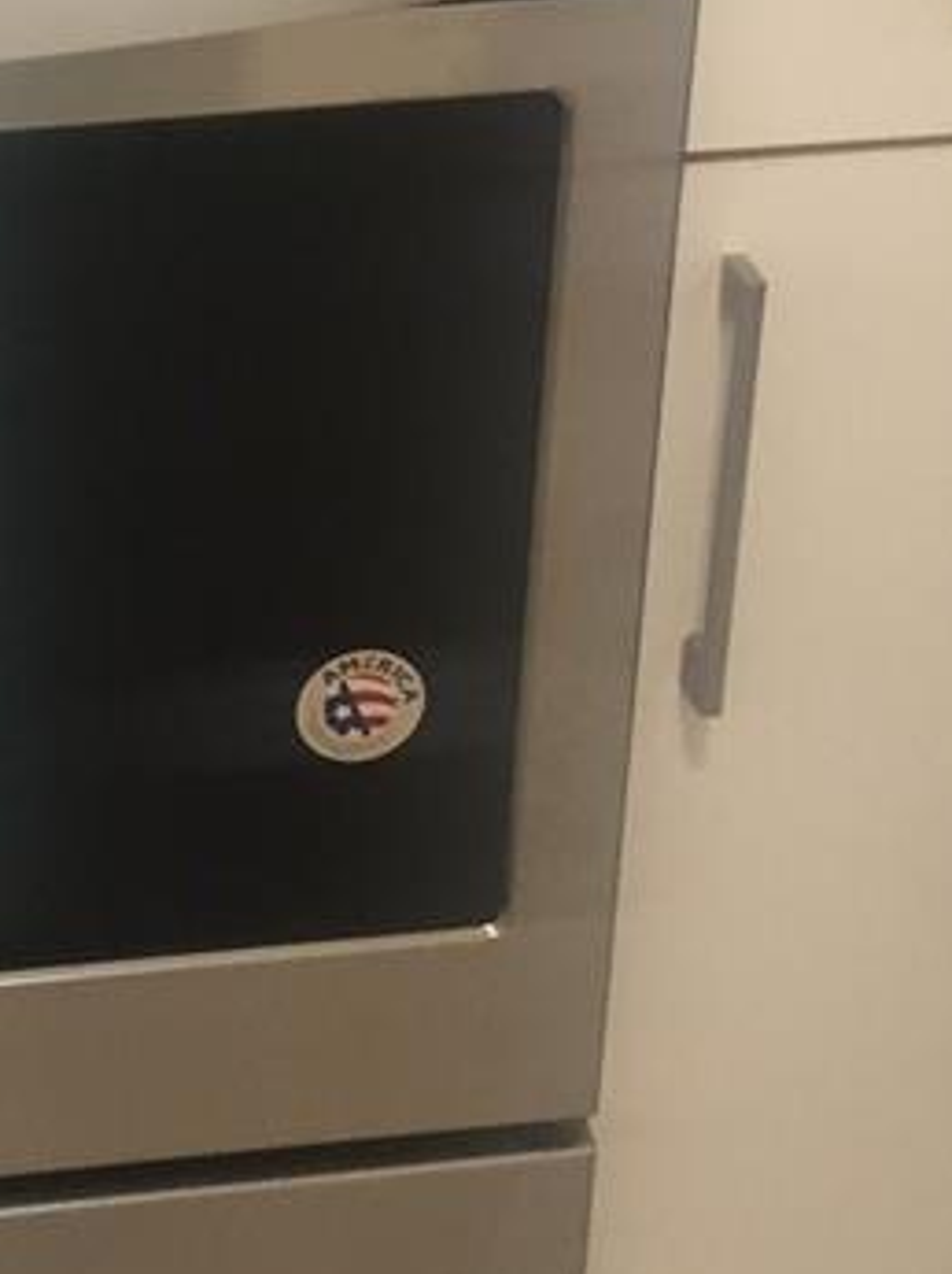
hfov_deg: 13.9
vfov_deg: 18.8
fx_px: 3710
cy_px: -63
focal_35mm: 101
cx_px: -351
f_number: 2.2
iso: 100
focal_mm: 4.15
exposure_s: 1/30
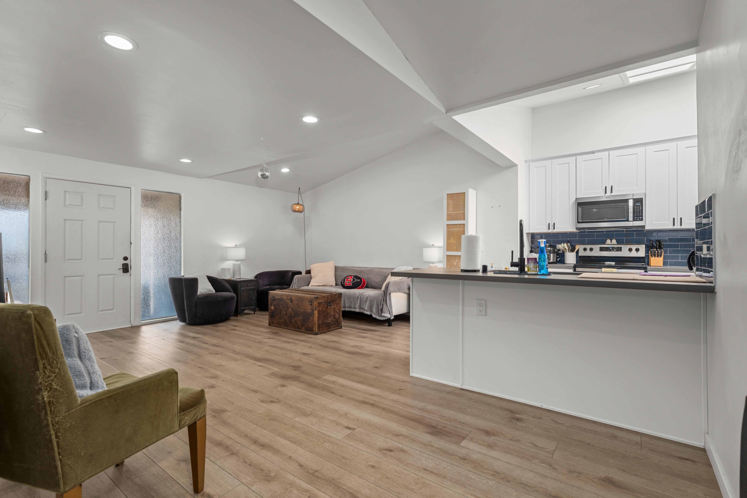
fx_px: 342
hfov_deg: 95.0
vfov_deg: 72.1
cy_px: 249
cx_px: 374
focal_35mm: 16
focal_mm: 16.5
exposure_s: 1/6
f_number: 8
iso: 100
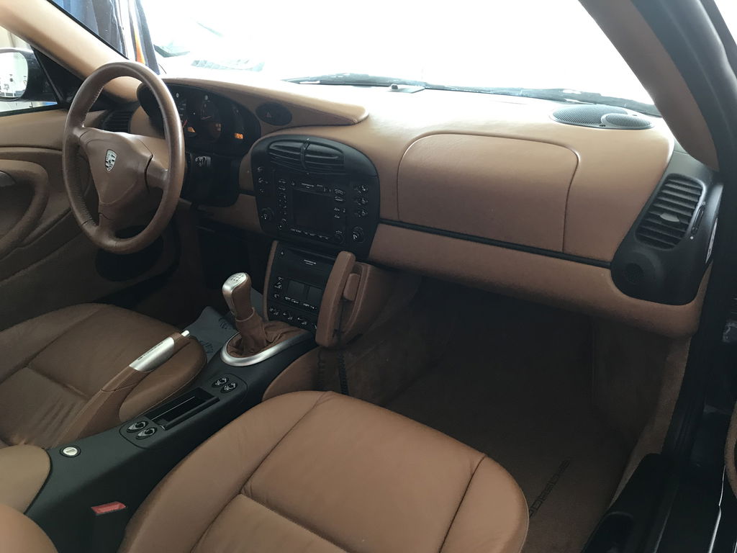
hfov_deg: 63.4
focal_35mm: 28
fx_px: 596
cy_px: 276
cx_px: 368
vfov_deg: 49.7
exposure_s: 1/17
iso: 50
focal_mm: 3.99
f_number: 1.8
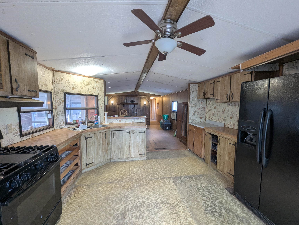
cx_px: 150
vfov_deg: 90.1
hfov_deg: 106.1
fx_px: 112
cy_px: 112
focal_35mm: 13
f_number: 2.2
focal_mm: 1.95
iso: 81
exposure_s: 1/24
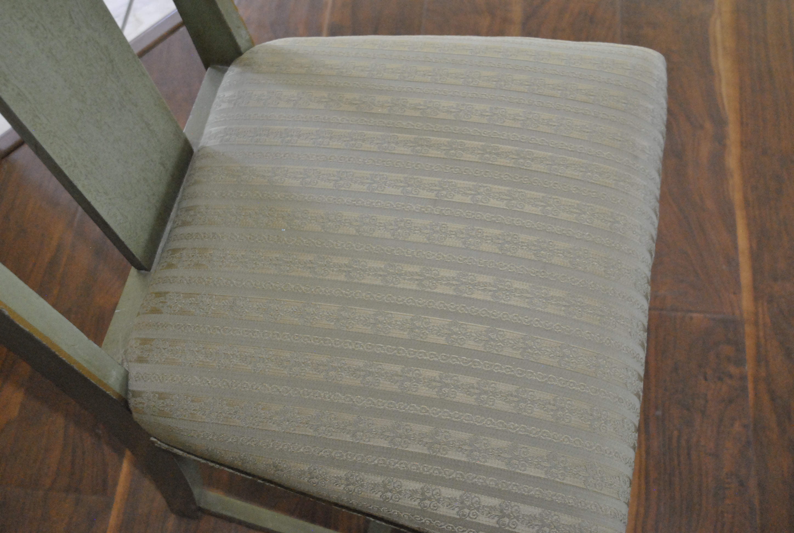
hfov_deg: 44.9
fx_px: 961
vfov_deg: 31.0
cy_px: 266
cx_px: 397
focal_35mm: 44
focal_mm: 29
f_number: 6.3
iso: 1600
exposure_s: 1/40
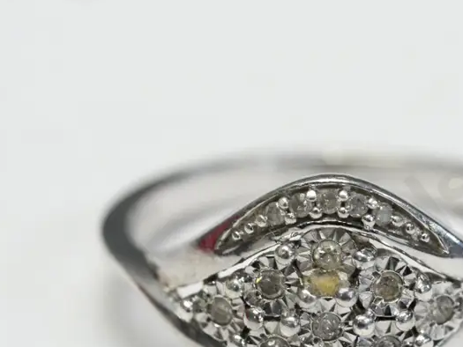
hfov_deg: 8.5
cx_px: 317
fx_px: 3131
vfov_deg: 6.3
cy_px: 299
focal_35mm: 234
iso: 3200
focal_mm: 60
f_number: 5.6
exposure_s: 1/160
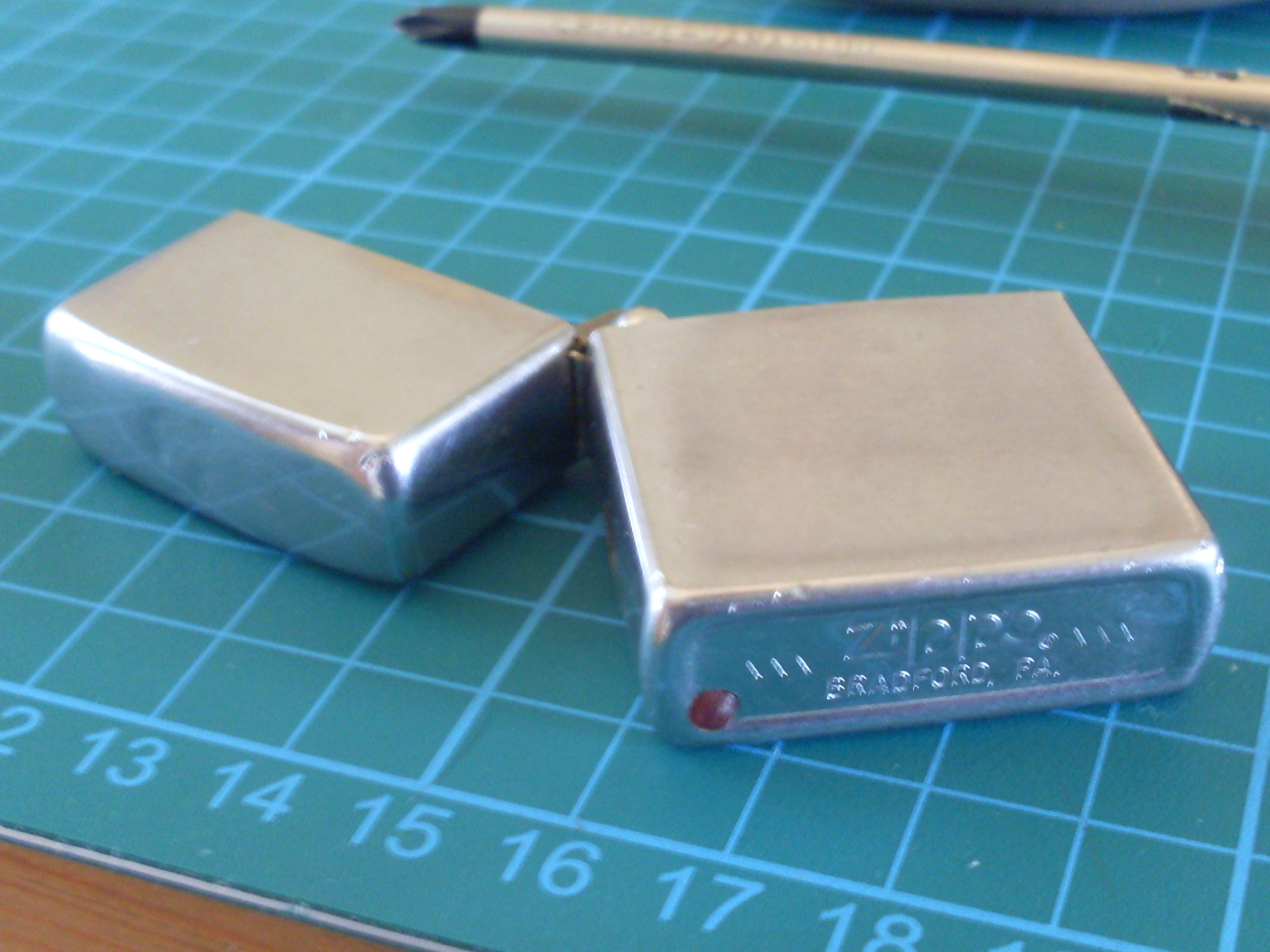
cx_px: 635
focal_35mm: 38
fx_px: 1394
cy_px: 476
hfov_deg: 49.0
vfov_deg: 37.7
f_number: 2.8
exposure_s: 1/8
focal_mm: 6.3
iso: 200
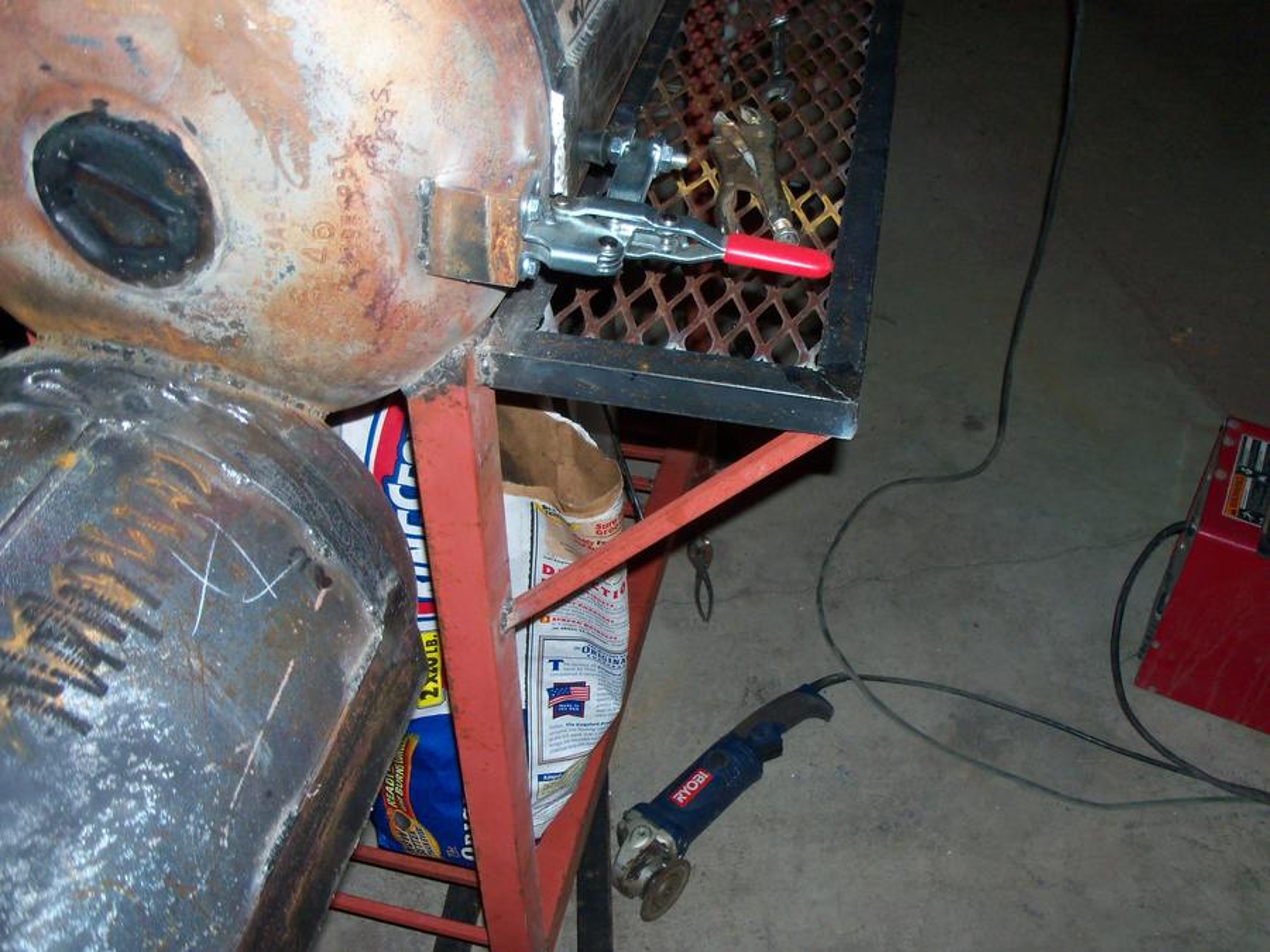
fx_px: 1284
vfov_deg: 40.7
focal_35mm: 35
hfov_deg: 52.6
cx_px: 635
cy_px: 476
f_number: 3
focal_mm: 6.3
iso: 100
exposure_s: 1/30
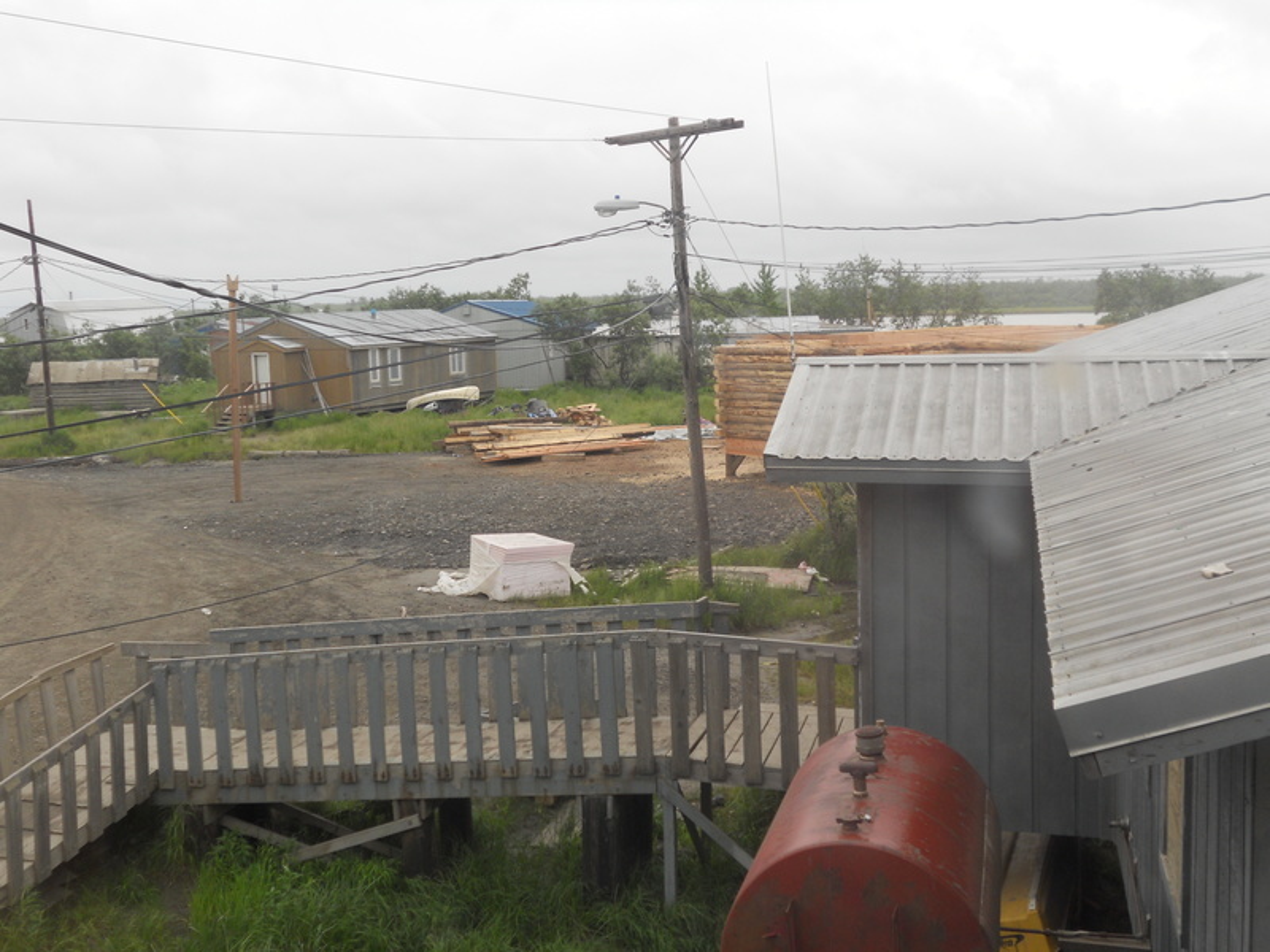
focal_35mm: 38
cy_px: 476
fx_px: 1394
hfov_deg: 49.0
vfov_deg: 37.7
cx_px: 635
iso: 80
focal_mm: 6.9
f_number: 3.9
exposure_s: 1/100
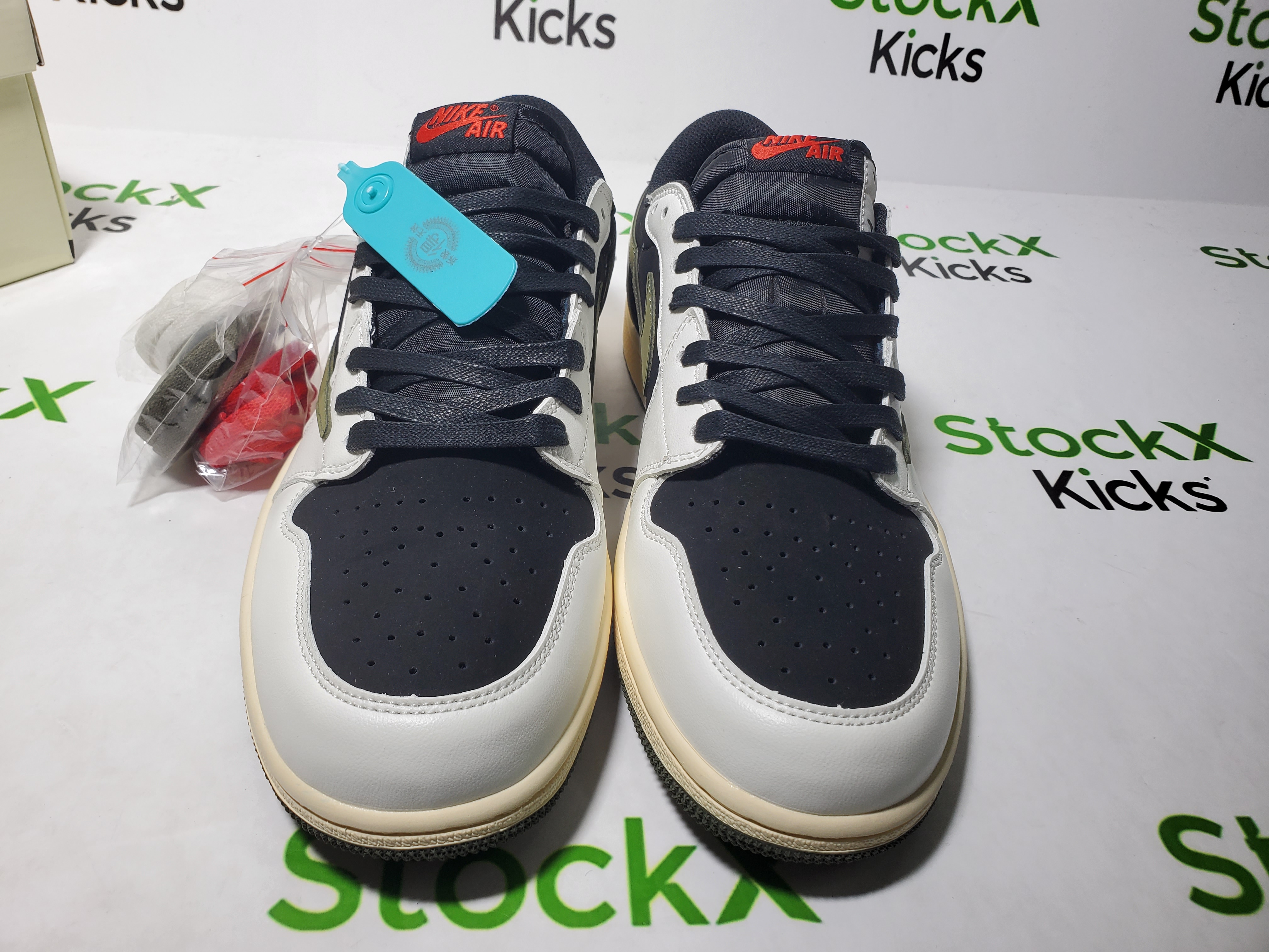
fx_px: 953
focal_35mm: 26
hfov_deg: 67.3
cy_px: 476
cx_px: 634
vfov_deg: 53.1
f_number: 2.4
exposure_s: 1/164
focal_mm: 4.3
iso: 50
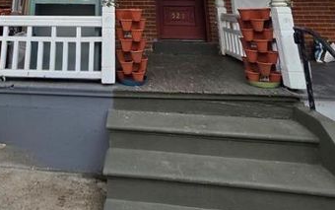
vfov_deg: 32.3
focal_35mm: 27
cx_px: 95
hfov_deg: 65.2
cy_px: -74
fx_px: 247
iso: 50
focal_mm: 2.2
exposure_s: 1/769
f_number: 2.2
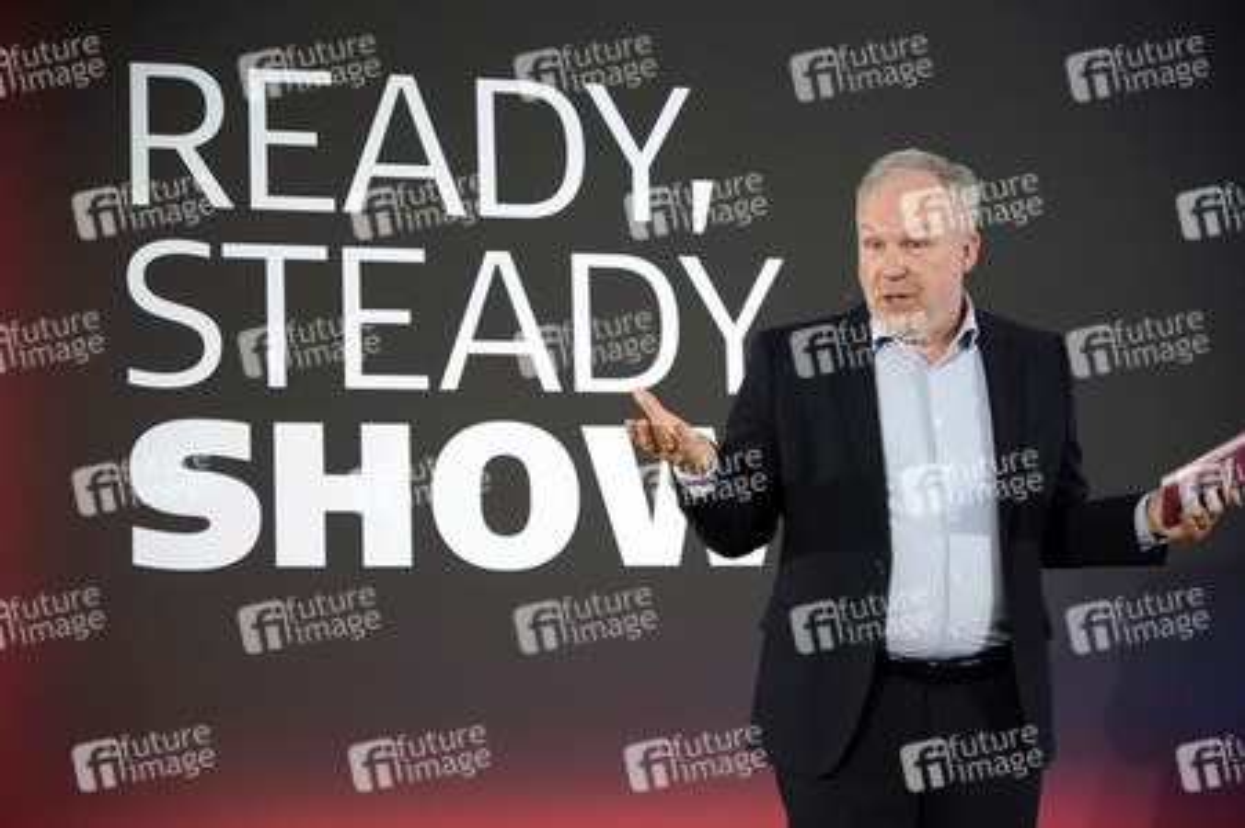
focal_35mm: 91
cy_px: 414
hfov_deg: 22.4
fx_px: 3145
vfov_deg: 15.0
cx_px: 622
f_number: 4.5
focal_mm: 91
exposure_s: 1/320
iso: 1600
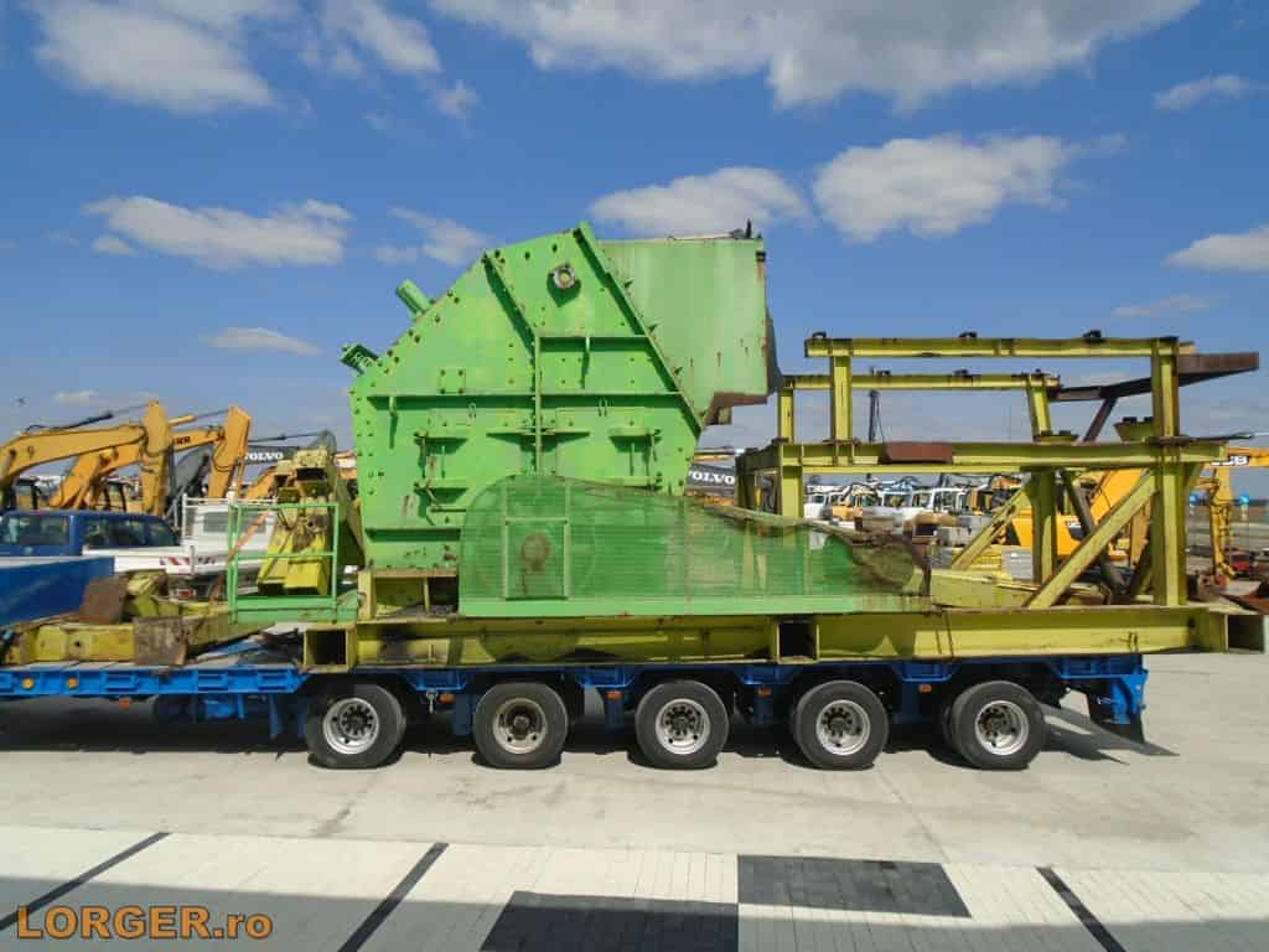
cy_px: 476
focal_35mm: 26
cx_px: 634
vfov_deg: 53.1
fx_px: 953
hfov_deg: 67.3
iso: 100
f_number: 8
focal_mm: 4.6
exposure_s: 1/320
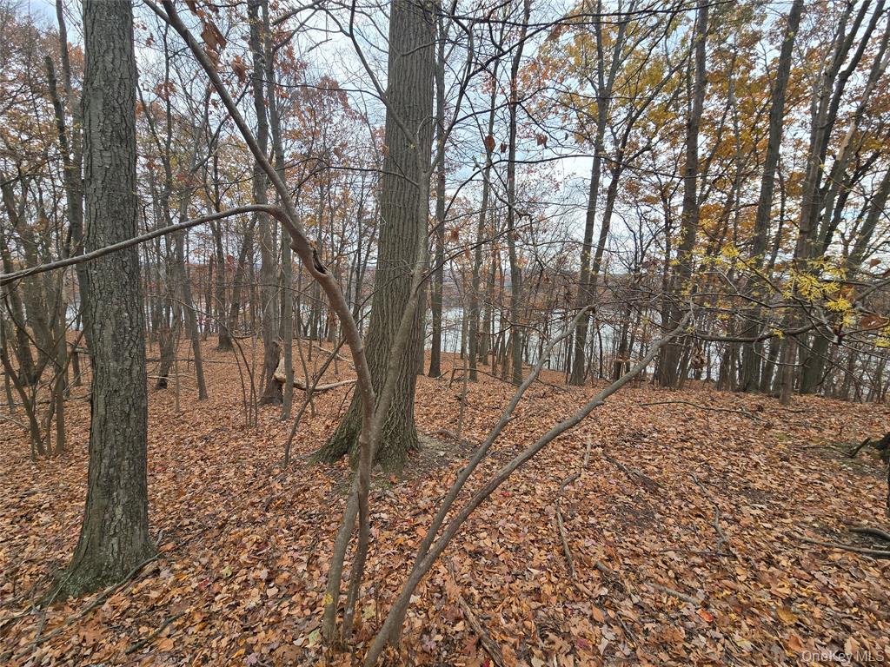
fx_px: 334
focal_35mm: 13
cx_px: 445
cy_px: 334
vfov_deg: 89.9
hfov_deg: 106.2
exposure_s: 1/529
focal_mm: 2.2
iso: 50
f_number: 2.2
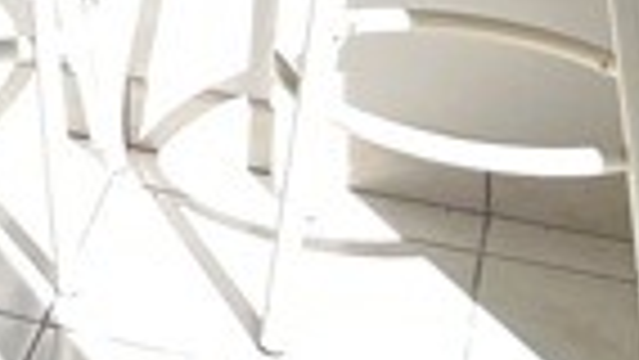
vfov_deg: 6.6
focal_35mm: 160
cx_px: -824
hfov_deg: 11.4
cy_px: -868
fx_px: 2712
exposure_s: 1/256
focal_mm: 5.1
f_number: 1.6
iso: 40
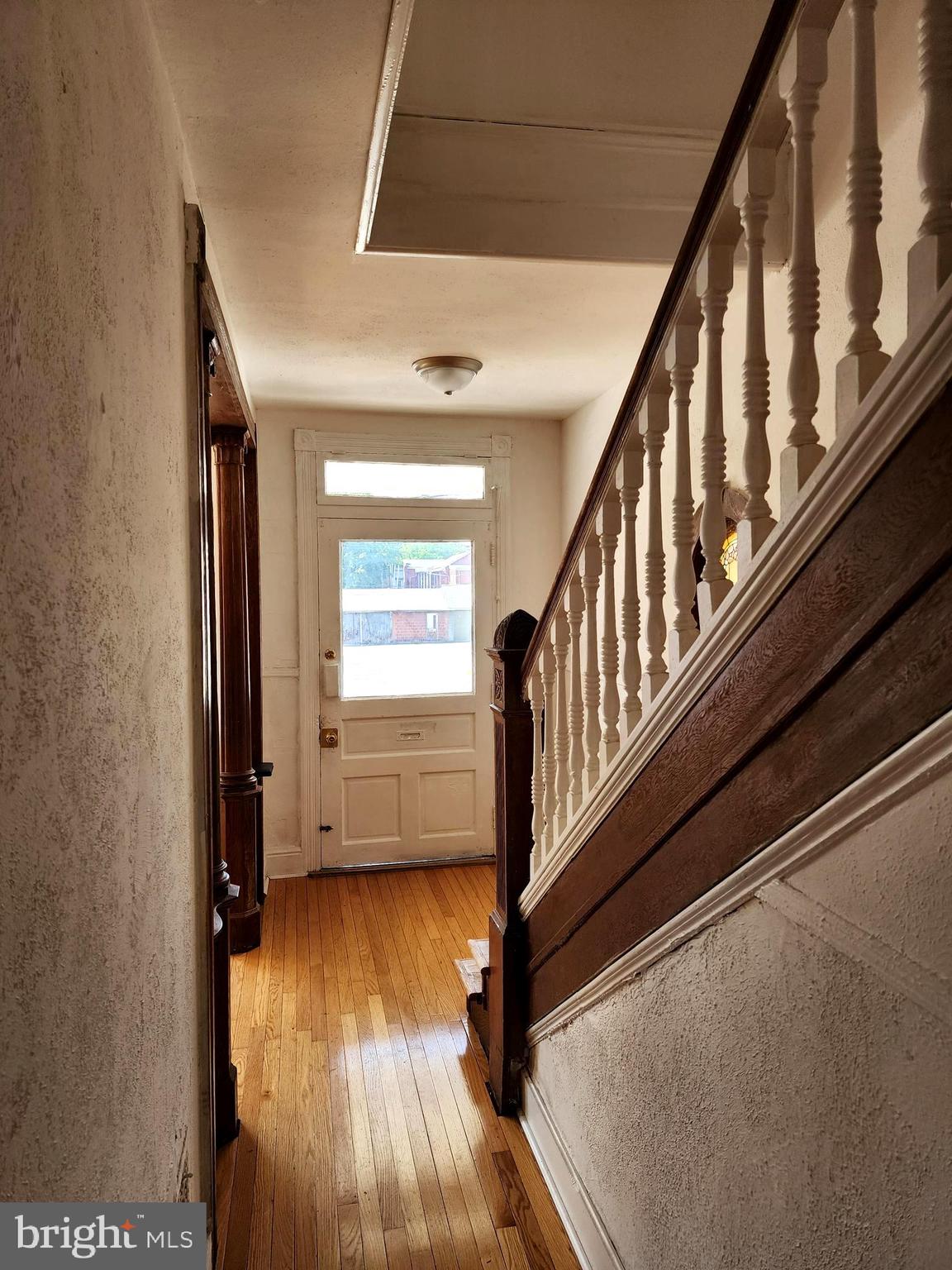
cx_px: 476
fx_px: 843
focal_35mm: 23
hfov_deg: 58.9
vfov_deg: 73.9
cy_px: 635
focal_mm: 6.4
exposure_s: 1/180
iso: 100
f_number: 1.8
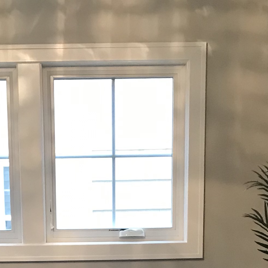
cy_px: 375
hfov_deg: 17.1
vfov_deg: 16.1
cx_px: 71
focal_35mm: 101
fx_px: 885
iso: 64
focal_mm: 3.99
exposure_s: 1/15
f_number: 1.8
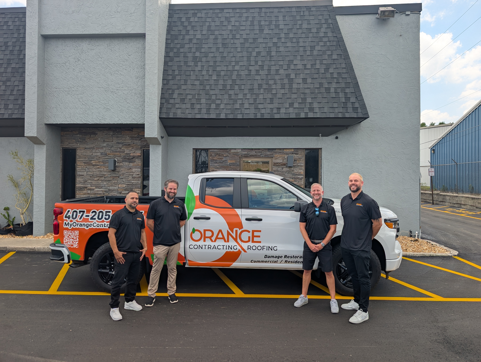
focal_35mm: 24
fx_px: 334
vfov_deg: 56.9
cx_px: 240
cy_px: 181
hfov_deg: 71.5
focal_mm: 6.9
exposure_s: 1/559
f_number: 1.68
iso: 19
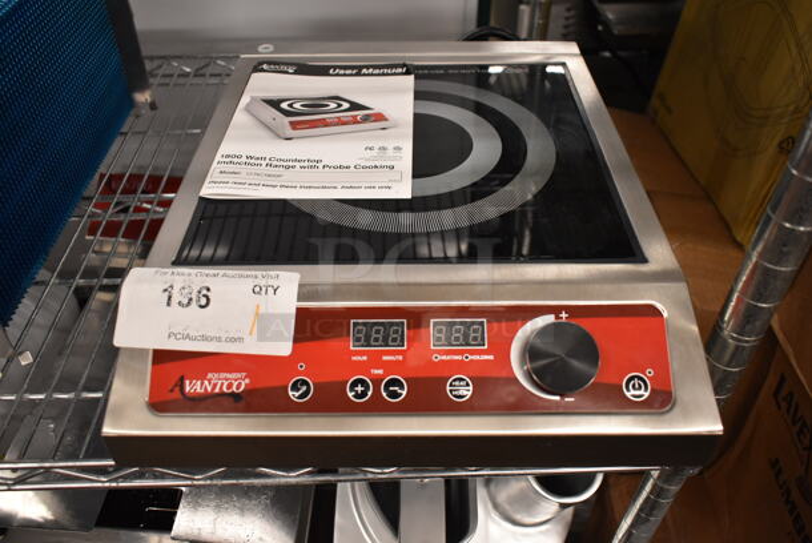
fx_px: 677
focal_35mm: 30
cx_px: 406
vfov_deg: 43.7
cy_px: 272
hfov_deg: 61.9
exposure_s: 1/125
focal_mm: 20
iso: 1600
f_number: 3.8
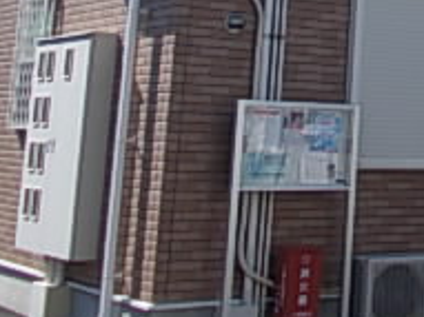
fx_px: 1151
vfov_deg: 15.0
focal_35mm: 94
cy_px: -95
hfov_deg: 19.0
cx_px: 584
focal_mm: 4
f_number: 5.4
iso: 80
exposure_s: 1/320
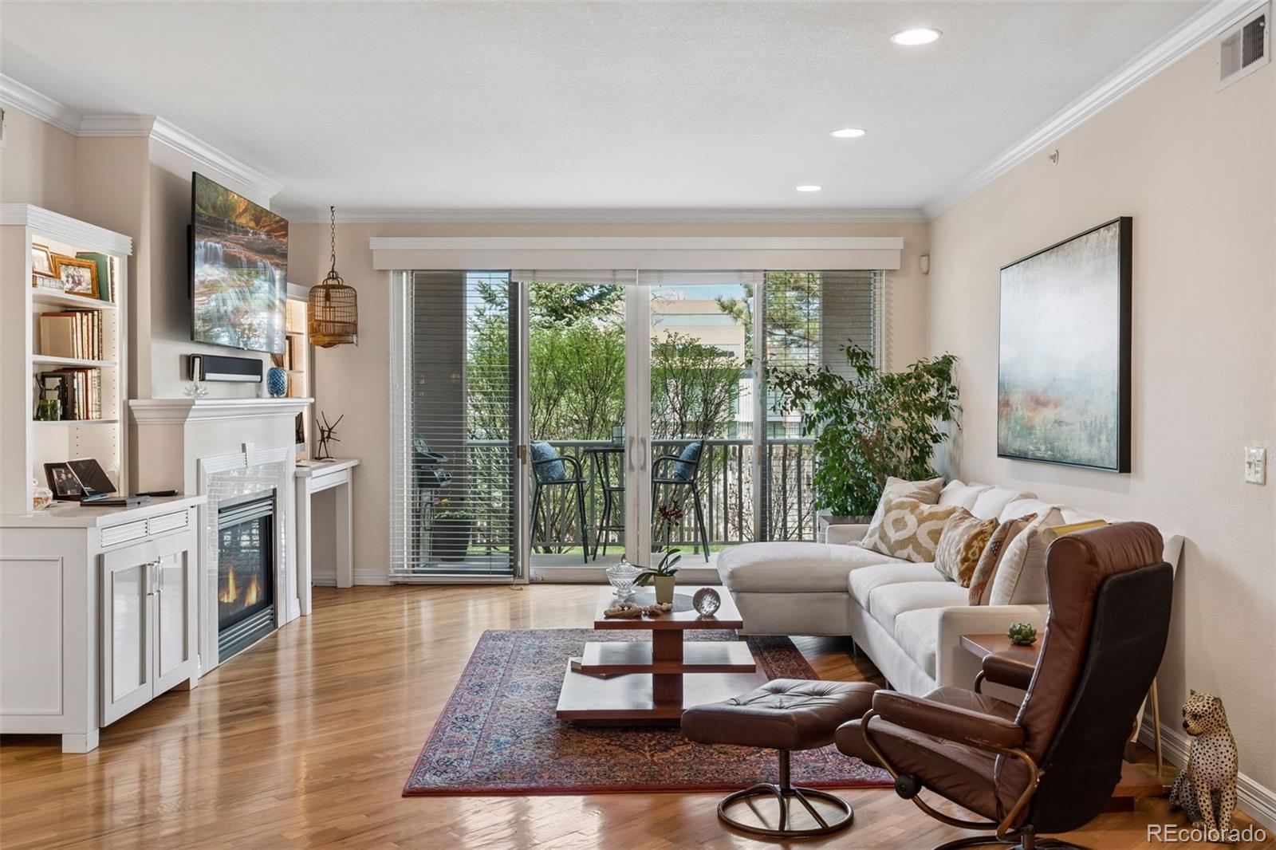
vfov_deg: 41.1
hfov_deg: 58.7
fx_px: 1134
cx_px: 638
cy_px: 425
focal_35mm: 32
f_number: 9
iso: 400
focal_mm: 32
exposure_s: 1/10
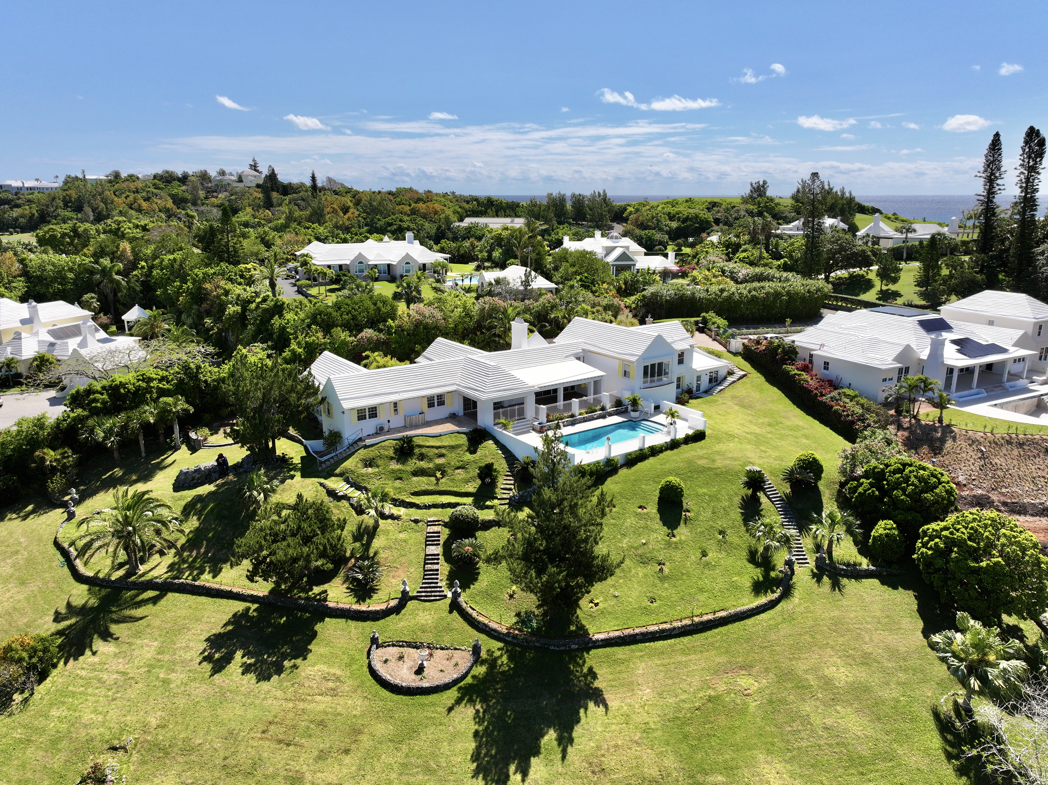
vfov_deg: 56.8
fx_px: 726
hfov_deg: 71.6
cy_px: 392
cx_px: 524
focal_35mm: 24
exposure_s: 1/500
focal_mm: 12.29
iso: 150
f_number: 2.8
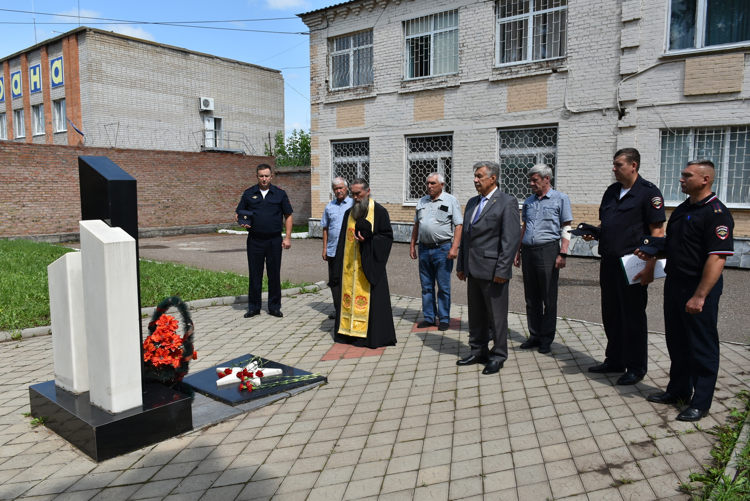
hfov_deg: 67.4
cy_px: 250
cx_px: 375
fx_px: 563
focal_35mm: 27
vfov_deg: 48.0
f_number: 8
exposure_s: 1/250
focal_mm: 18
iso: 100
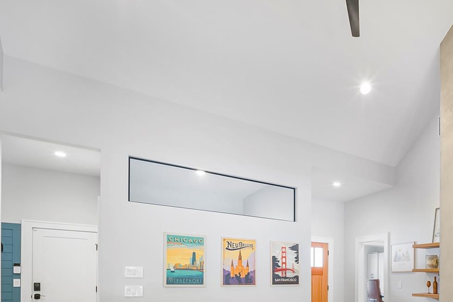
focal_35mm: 25
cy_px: 273
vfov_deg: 46.2
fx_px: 315
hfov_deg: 63.8
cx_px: 377
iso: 640
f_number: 8
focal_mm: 12
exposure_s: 1/10
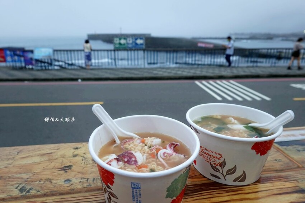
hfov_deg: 71.5
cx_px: 152
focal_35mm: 25
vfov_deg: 51.2
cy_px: 102
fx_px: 212
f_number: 3.2
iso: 125
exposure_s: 1/30
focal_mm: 9.36
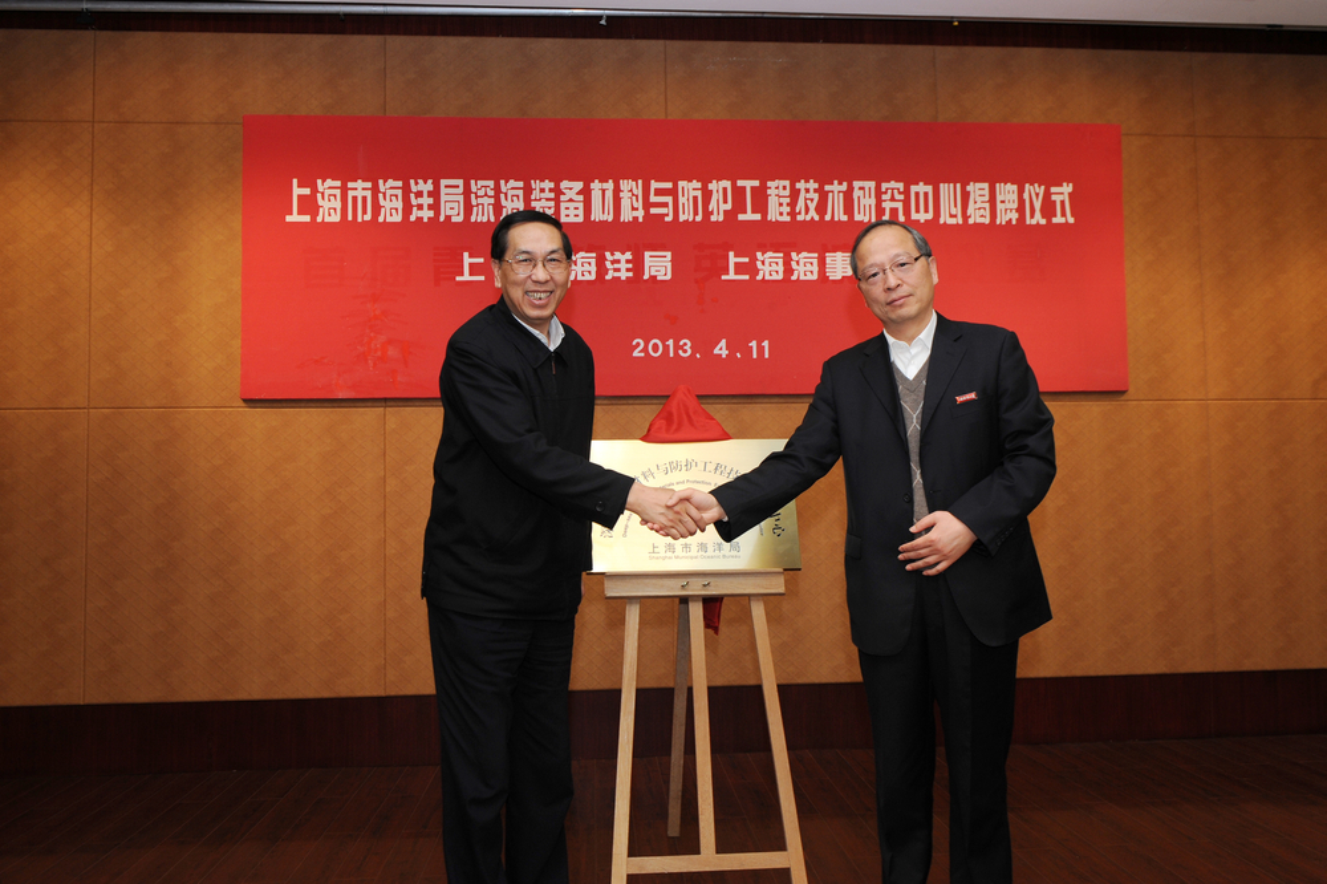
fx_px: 1069
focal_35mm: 29
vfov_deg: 44.9
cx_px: 664
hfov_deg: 63.7
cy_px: 442
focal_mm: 29
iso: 800
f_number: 8
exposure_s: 1/60
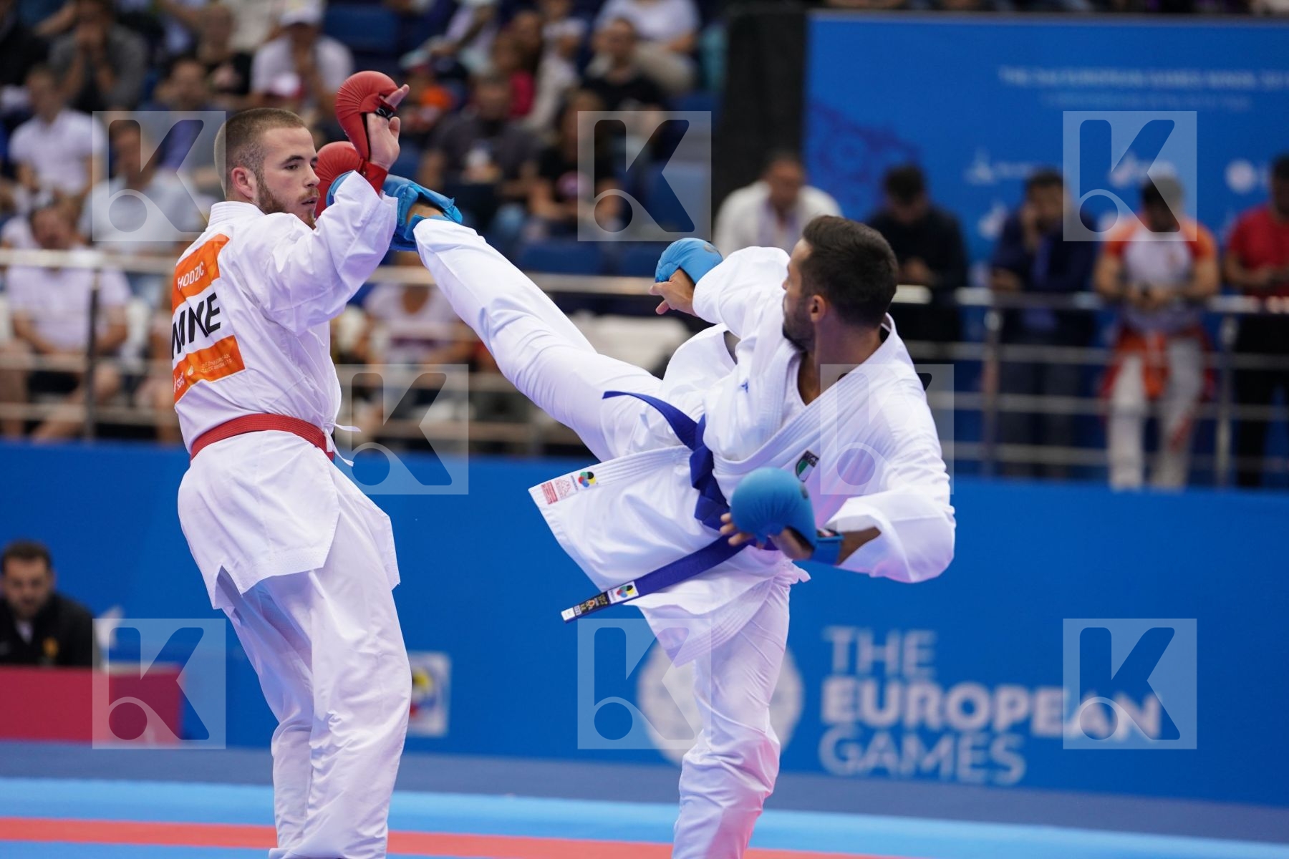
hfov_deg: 10.3
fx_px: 7161
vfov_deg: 6.9
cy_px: 430
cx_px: 644
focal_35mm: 200
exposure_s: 1/1000
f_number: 2.8
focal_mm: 200
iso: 1250
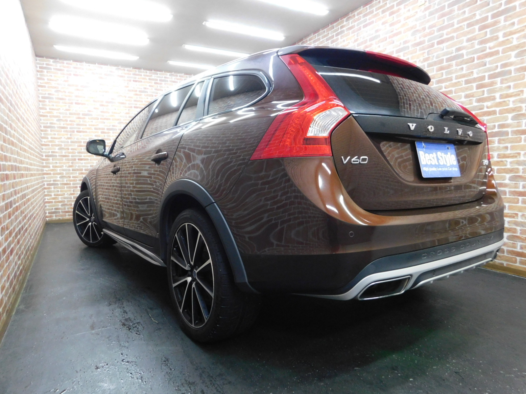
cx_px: 263
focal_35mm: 23
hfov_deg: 73.9
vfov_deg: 58.9
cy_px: 197
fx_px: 349
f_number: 3
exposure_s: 1/15
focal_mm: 4
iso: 400
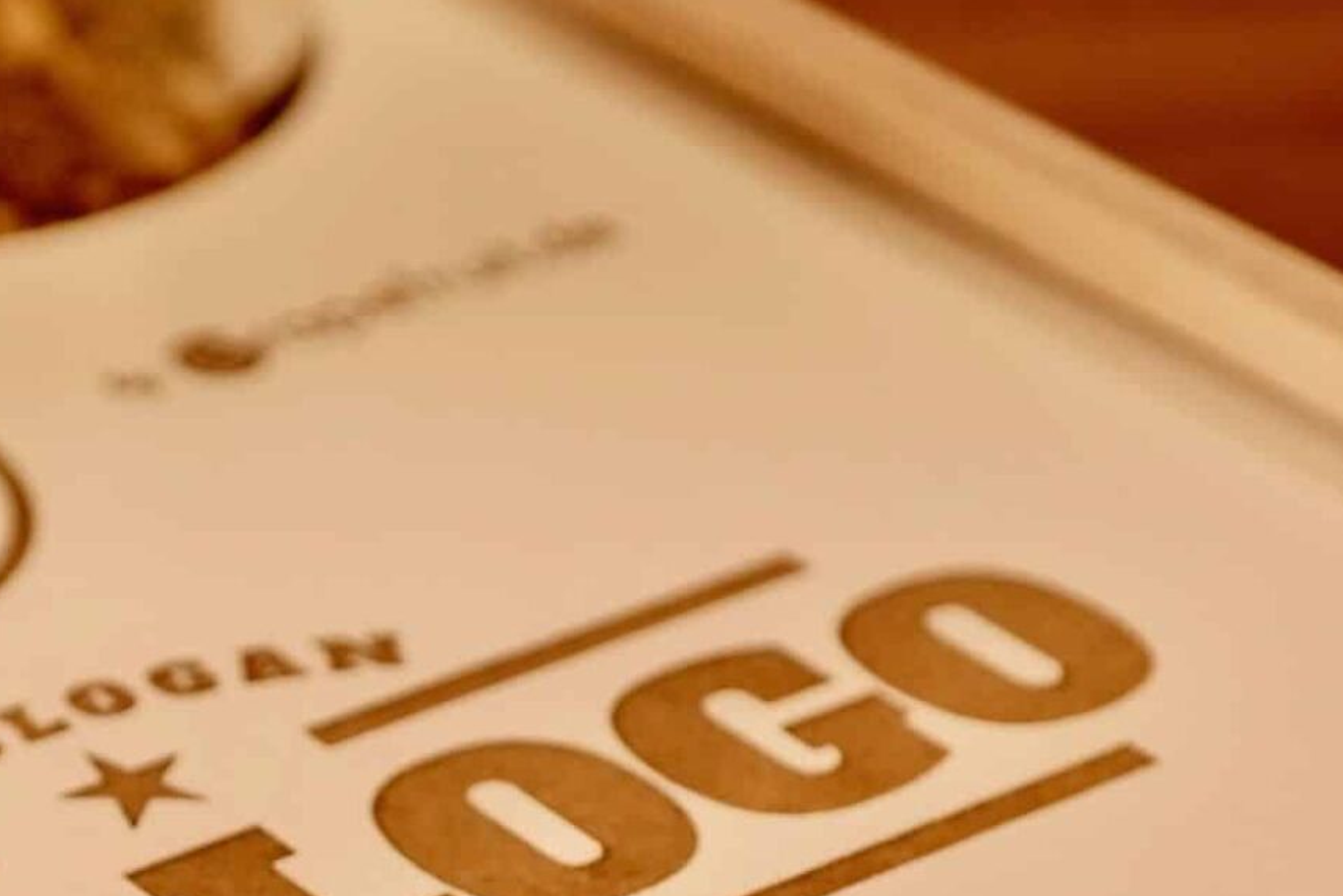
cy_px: 864
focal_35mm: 177
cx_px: 64
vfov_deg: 7.7
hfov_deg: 11.5
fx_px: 6605
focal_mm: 55
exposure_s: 1/160
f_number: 5.6
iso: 200
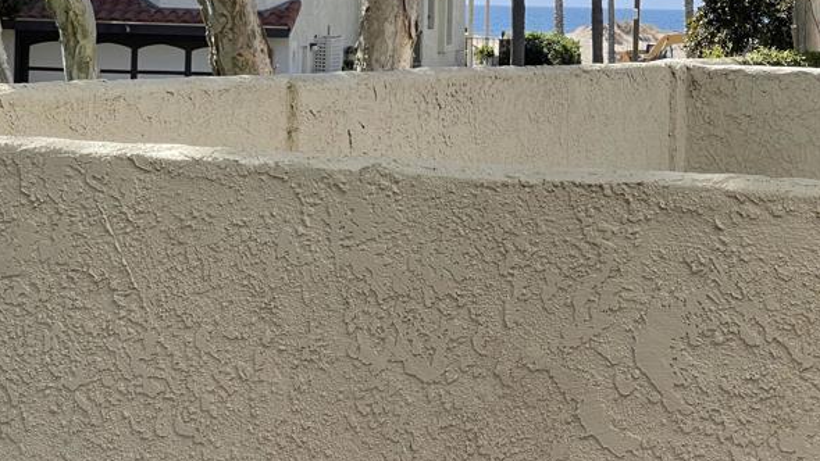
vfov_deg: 10.0
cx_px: 481
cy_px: 68
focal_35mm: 121
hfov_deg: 17.7
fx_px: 2631
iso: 20
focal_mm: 7.5
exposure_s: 1/592
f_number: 2.2
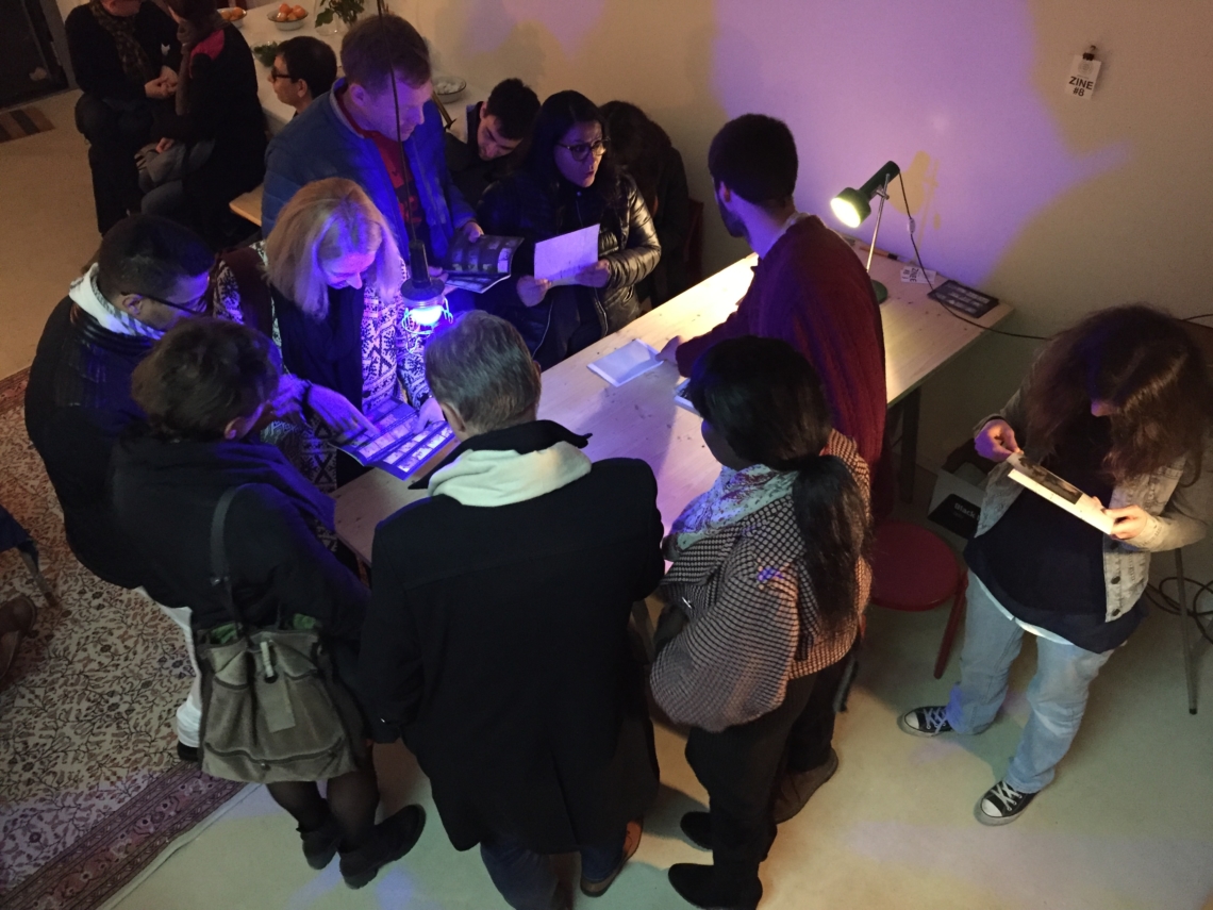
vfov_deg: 48.2
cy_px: 455
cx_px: 606
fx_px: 1016
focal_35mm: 29
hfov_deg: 61.7
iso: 640
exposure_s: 1/17
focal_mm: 4.15
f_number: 2.2
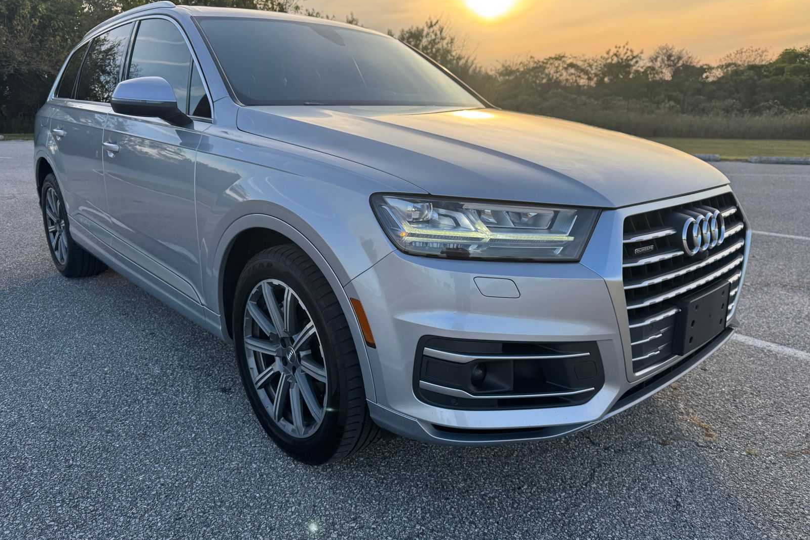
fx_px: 562
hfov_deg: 71.5
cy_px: 258
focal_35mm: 25
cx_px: 405
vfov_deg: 51.3
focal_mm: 6.76
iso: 80
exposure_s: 1/1042
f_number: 1.78
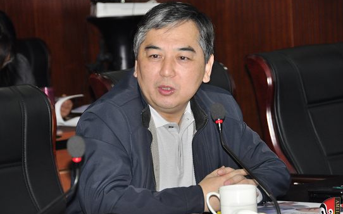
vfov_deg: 7.4
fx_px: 1659
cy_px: 119
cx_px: 170
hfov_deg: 11.8
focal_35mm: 178
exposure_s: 1/200
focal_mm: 105
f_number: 5.6
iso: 800
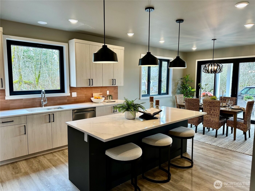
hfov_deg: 71.6
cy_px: 96
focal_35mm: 24
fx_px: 177
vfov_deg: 56.8
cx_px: 128
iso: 125
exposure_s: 1/120
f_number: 1.78
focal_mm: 6.86
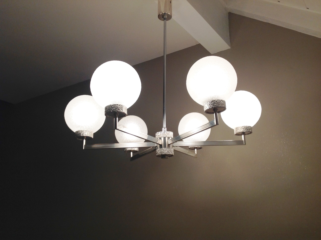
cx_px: 160
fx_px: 324
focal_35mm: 35
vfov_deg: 40.6
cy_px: 120
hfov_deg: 52.7
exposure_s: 1/106
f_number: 2.4
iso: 50
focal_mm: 4.28
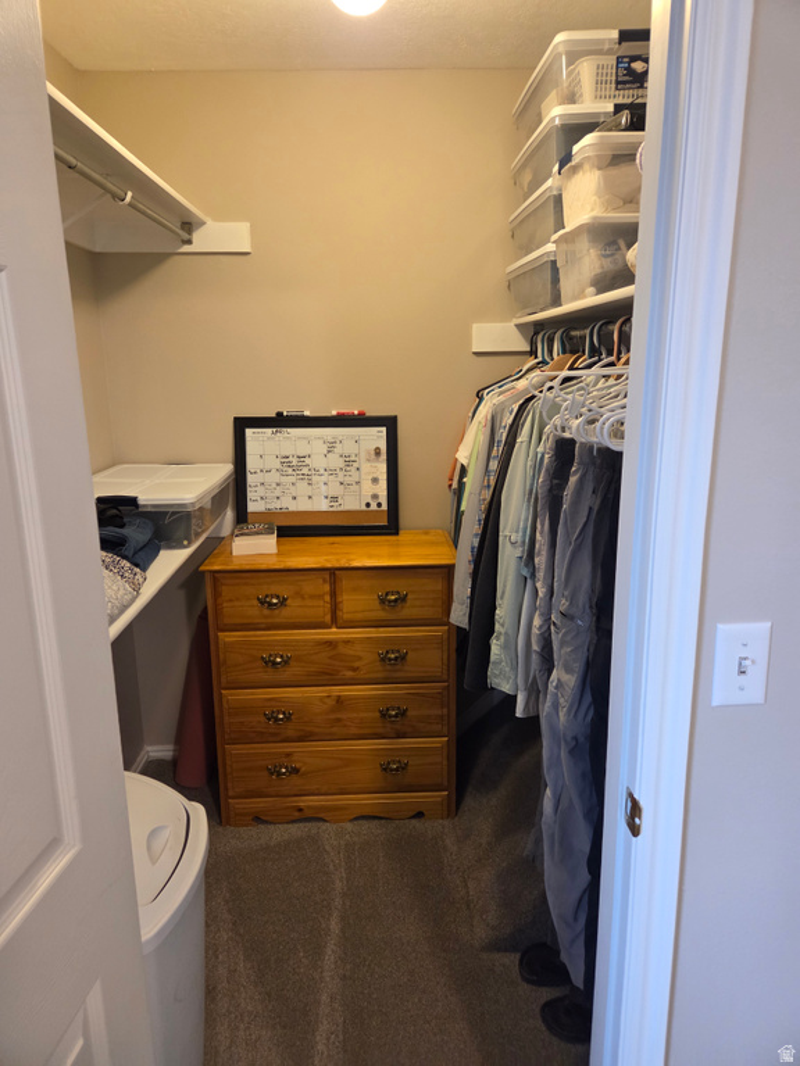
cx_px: 400
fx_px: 709
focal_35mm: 23
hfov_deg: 58.9
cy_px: 533
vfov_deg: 73.9
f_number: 1.8
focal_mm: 5.4
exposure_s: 1/120
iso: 800
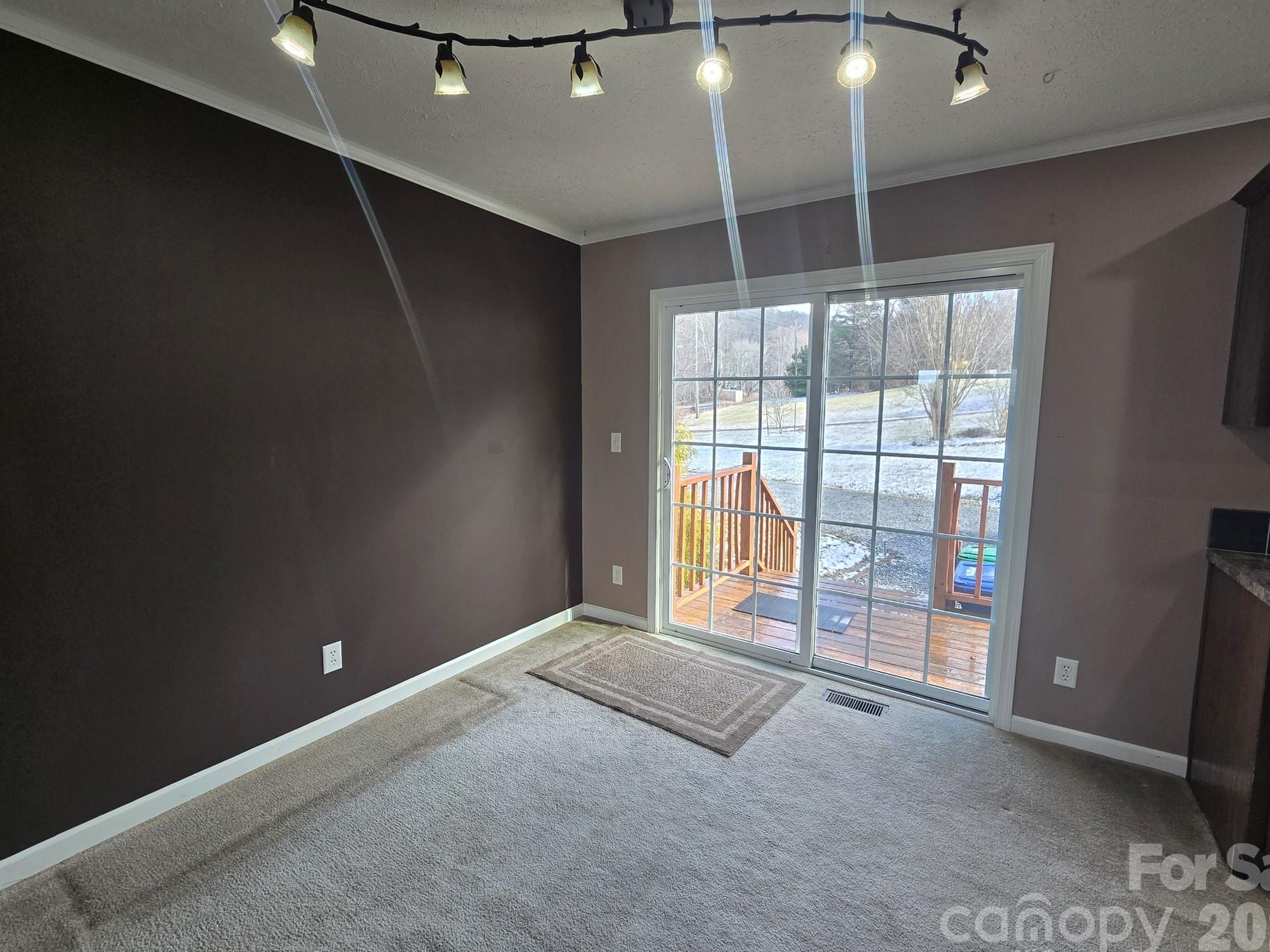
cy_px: 462
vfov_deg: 85.6
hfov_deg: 102.0
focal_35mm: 14
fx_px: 514
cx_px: 658
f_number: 2.2
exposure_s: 1/60
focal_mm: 2.2
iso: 64
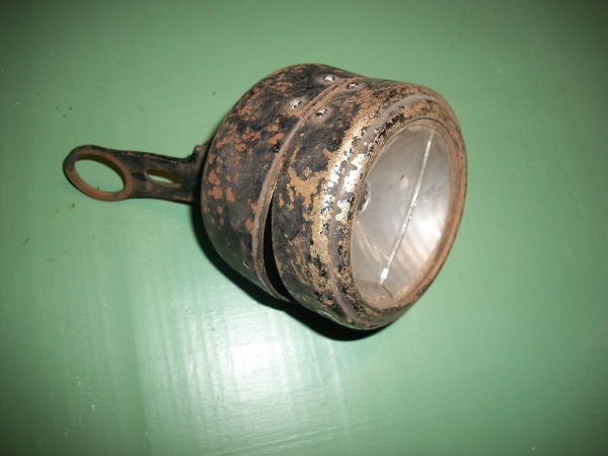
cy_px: 228
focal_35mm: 32
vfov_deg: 44.2
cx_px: 304
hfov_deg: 56.8
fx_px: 562
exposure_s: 1/30
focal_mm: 5.7
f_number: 2.9
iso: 80
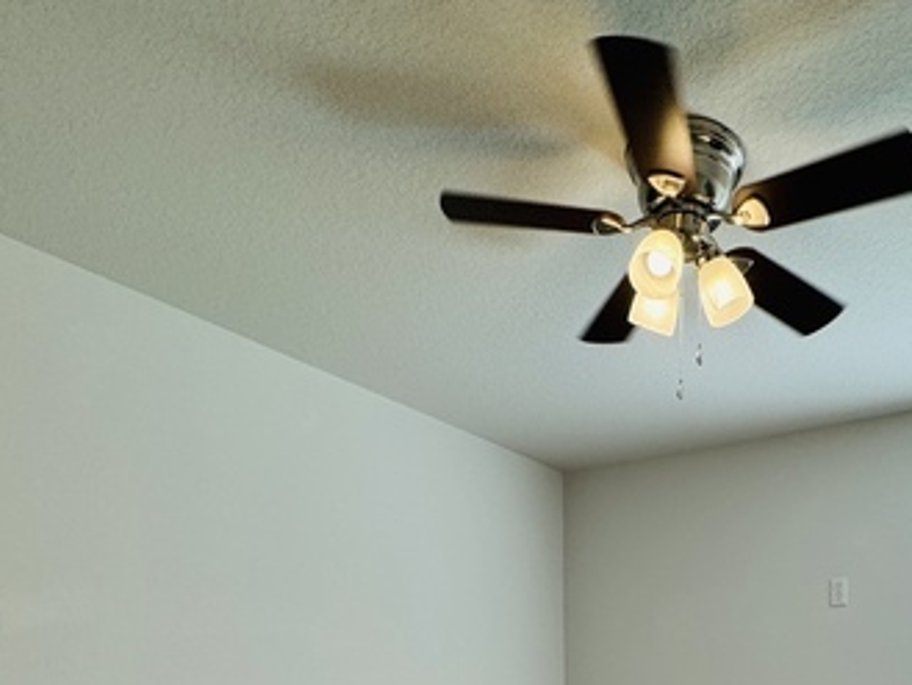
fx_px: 896
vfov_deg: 33.9
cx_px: 660
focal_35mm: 34
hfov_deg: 52.1
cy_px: 818
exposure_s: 1/120
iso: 50
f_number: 2.2
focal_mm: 2.22
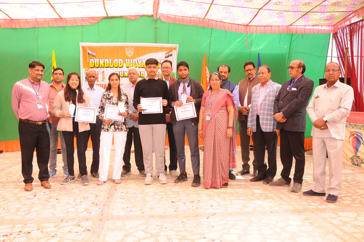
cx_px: 182
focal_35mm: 33
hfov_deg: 57.3
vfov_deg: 39.9
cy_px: 121
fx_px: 333
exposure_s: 1/160
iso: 640
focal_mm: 22
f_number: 7.1
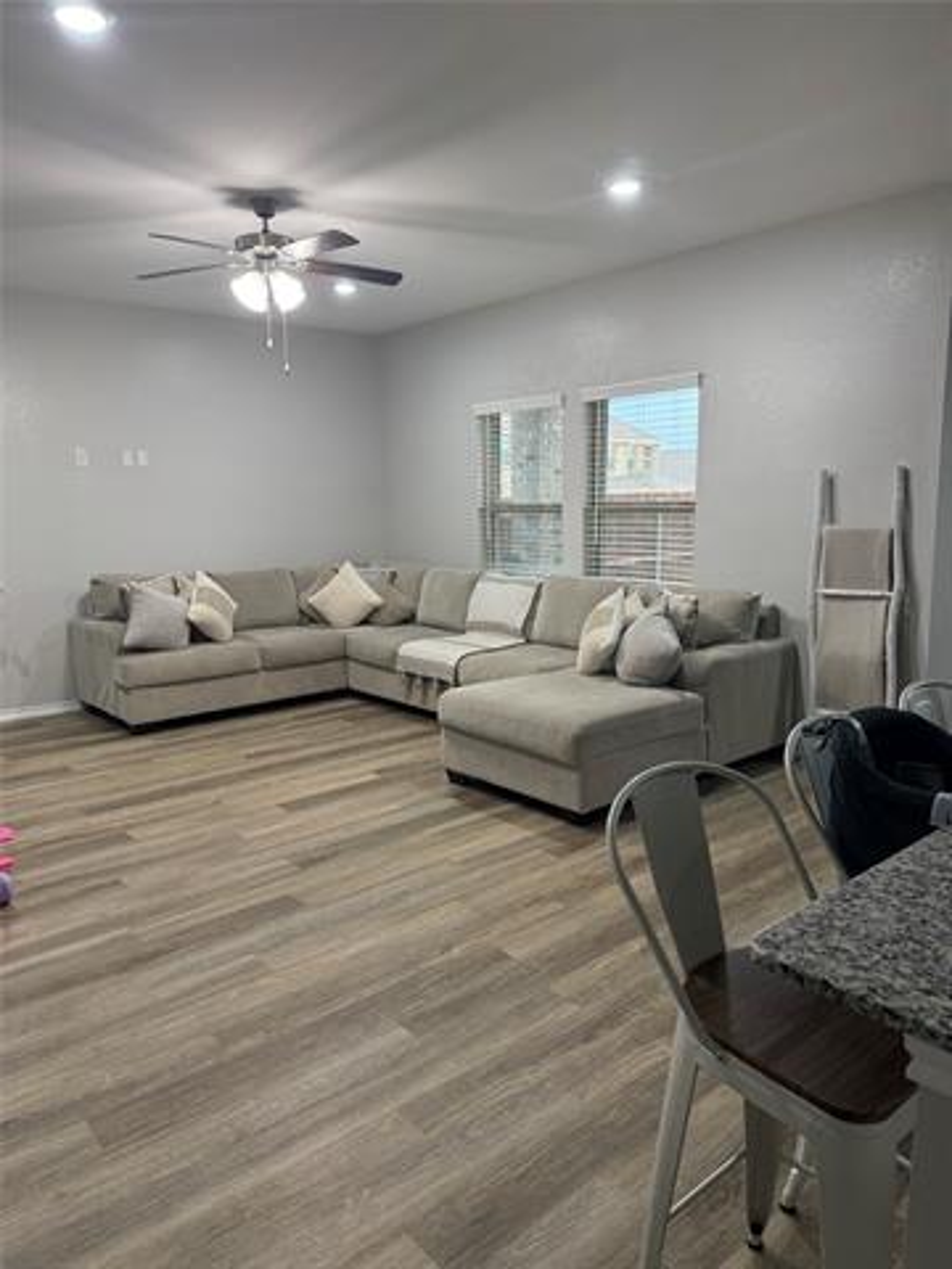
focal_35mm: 24
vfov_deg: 71.6
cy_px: 634
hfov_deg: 56.8
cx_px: 476
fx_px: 880
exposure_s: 1/60
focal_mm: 6.76
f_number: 1.78
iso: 125
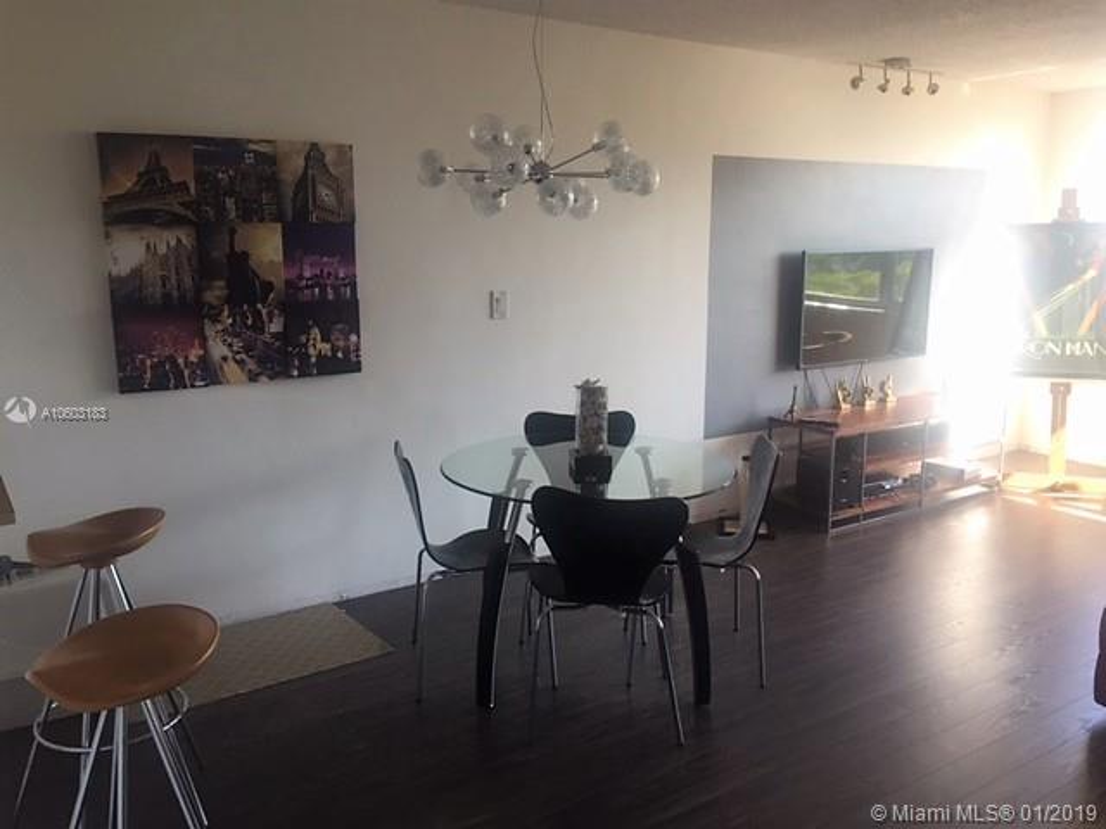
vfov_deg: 48.2
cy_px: 414
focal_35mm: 29
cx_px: 553
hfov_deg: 61.7
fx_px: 927
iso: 50
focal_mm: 4.15
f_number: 2.2
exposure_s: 1/120
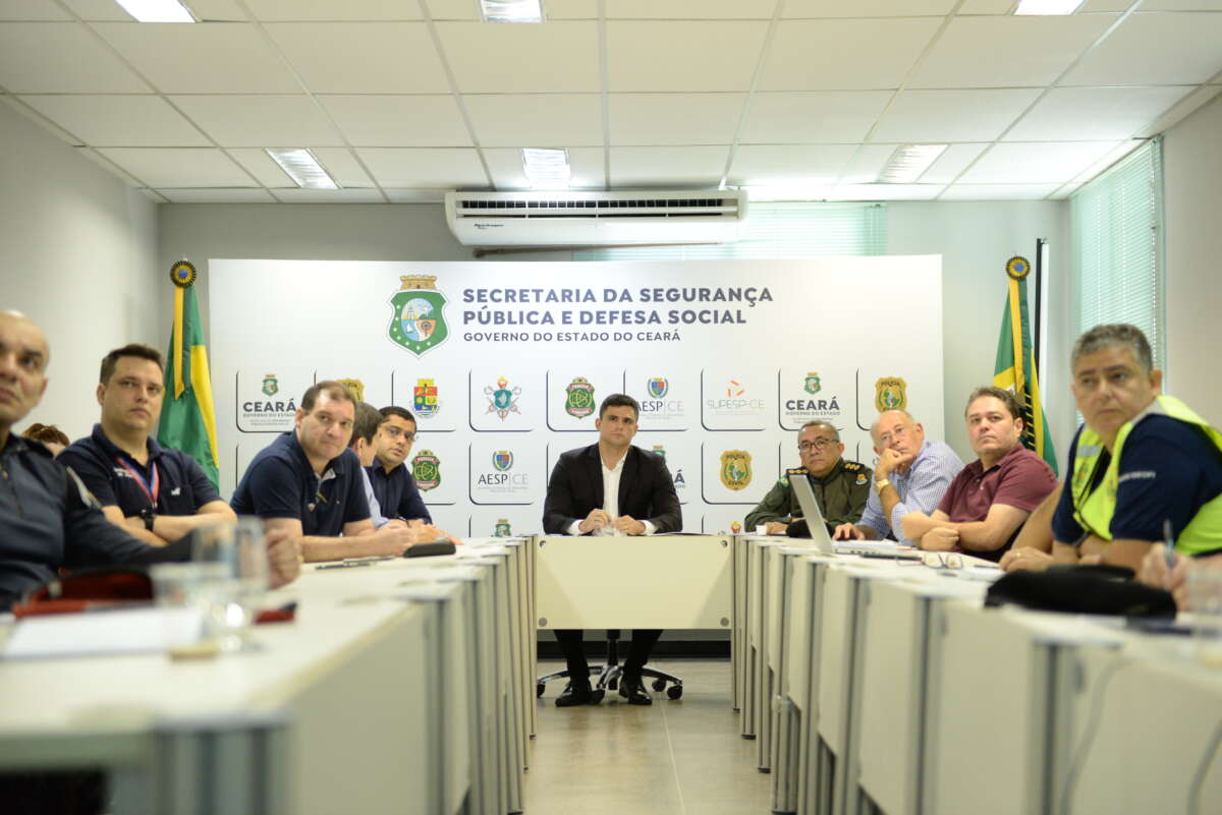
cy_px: 408
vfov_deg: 22.6
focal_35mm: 60
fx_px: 2037
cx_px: 611
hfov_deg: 33.4
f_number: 2.8
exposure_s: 1/160
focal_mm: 60
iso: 3200
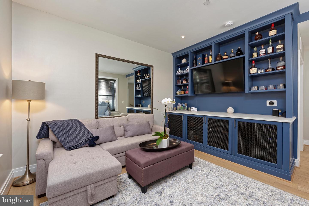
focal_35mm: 14
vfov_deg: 81.2
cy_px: 103
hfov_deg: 104.3
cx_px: 154
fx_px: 120
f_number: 13
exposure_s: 1/2.5
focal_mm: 14
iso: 320
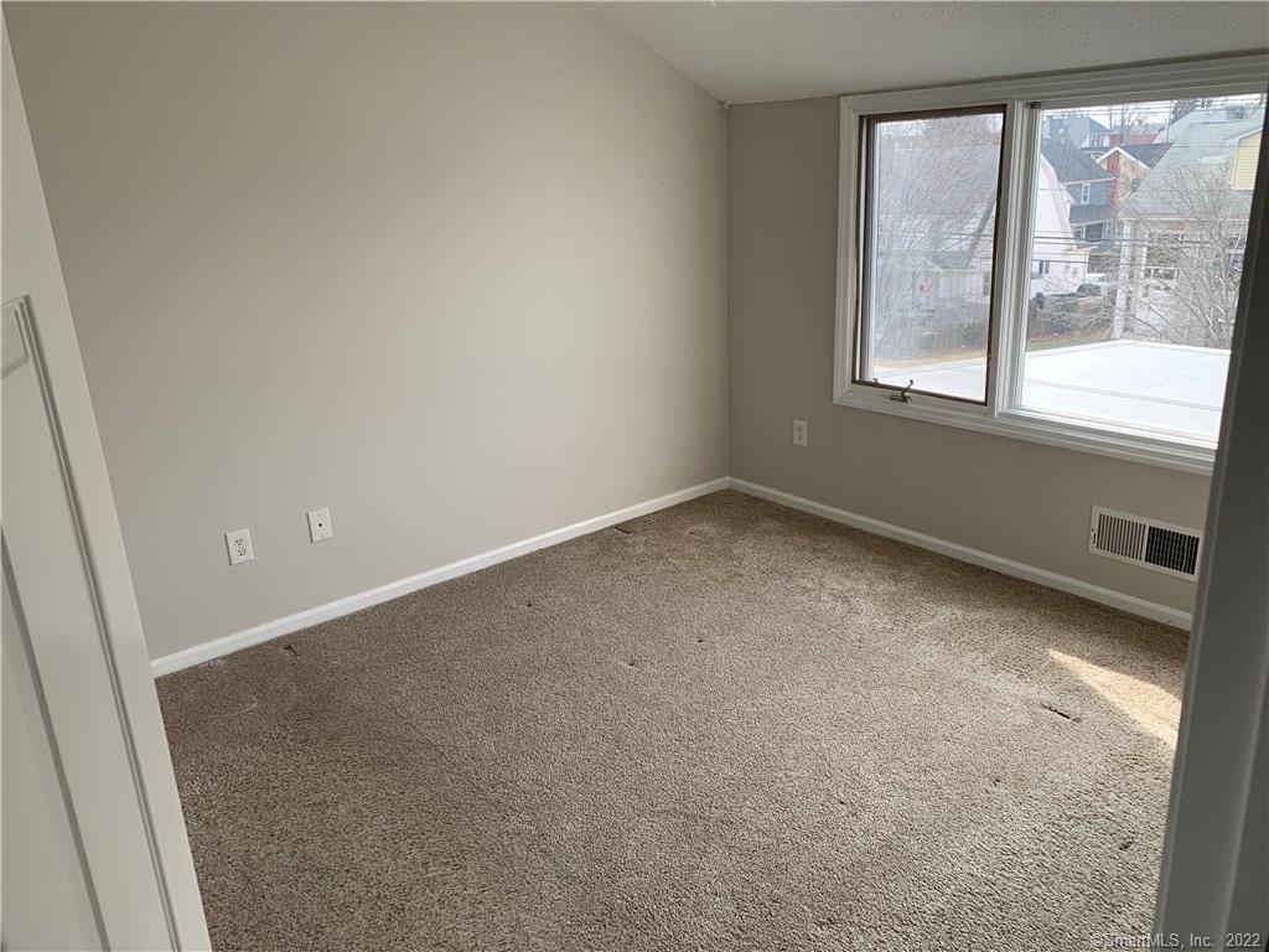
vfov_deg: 53.1
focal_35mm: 26
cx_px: 634
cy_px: 476
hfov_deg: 67.3
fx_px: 953
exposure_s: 1/121
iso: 25
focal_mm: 4.25
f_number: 1.8
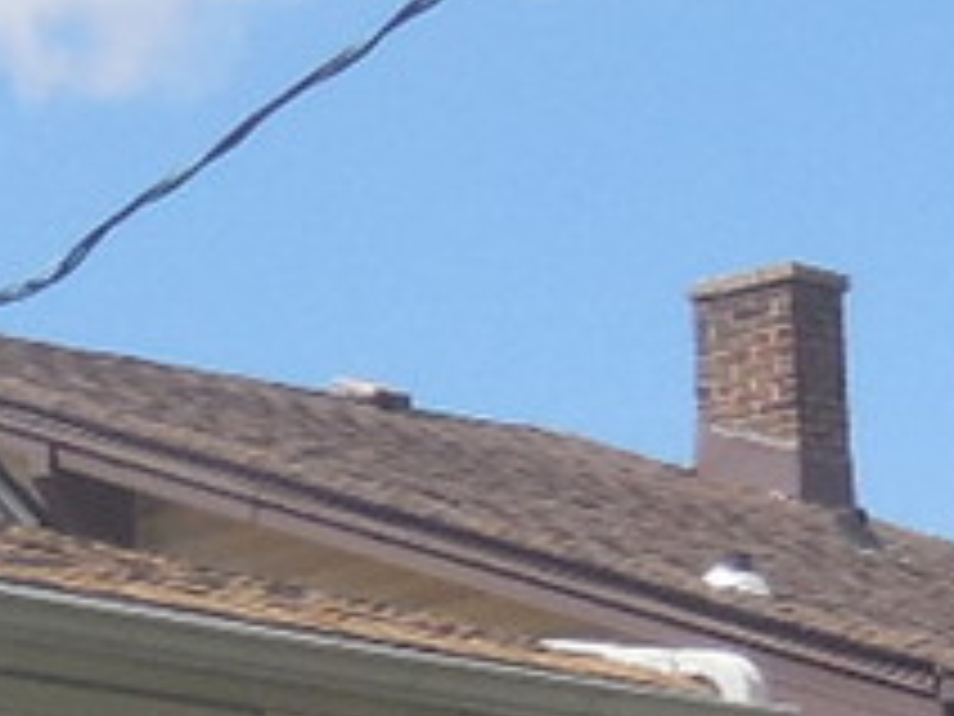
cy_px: 995
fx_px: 4878
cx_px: -1642
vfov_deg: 8.2
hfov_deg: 9.4
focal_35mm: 177
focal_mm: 4.6
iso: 125
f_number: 3.5
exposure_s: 1/1250
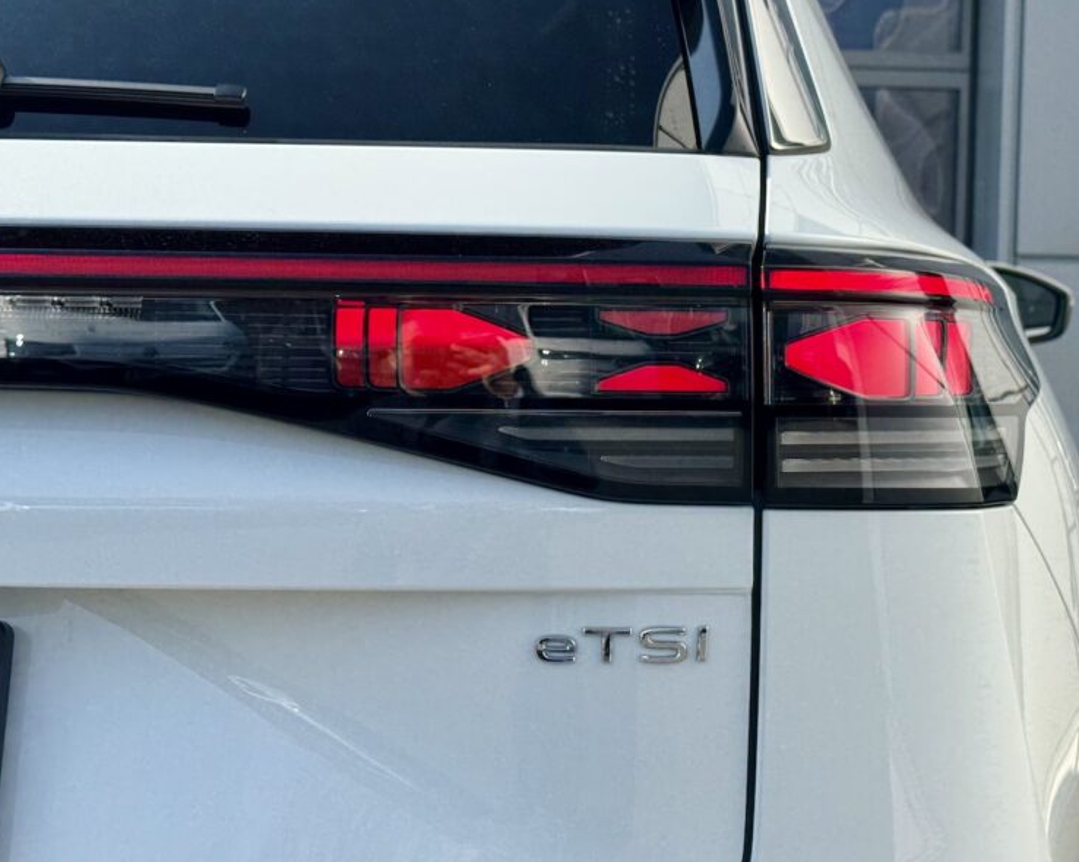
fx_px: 2075
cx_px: 658
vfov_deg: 23.5
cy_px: 406
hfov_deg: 29.1
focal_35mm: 65
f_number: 1.78
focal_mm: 6.76
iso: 64
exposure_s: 1/3425
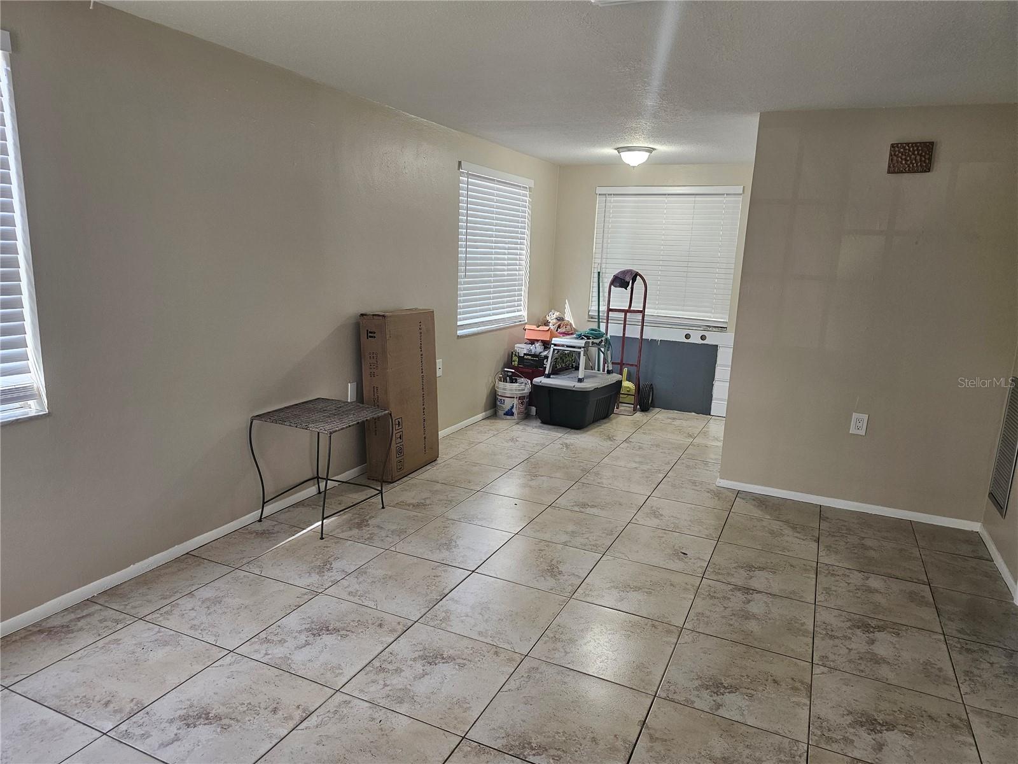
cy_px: 382
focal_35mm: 23
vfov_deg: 58.9
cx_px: 509
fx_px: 676
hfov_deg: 73.9
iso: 160
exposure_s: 1/120
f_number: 1.7
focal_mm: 6.3
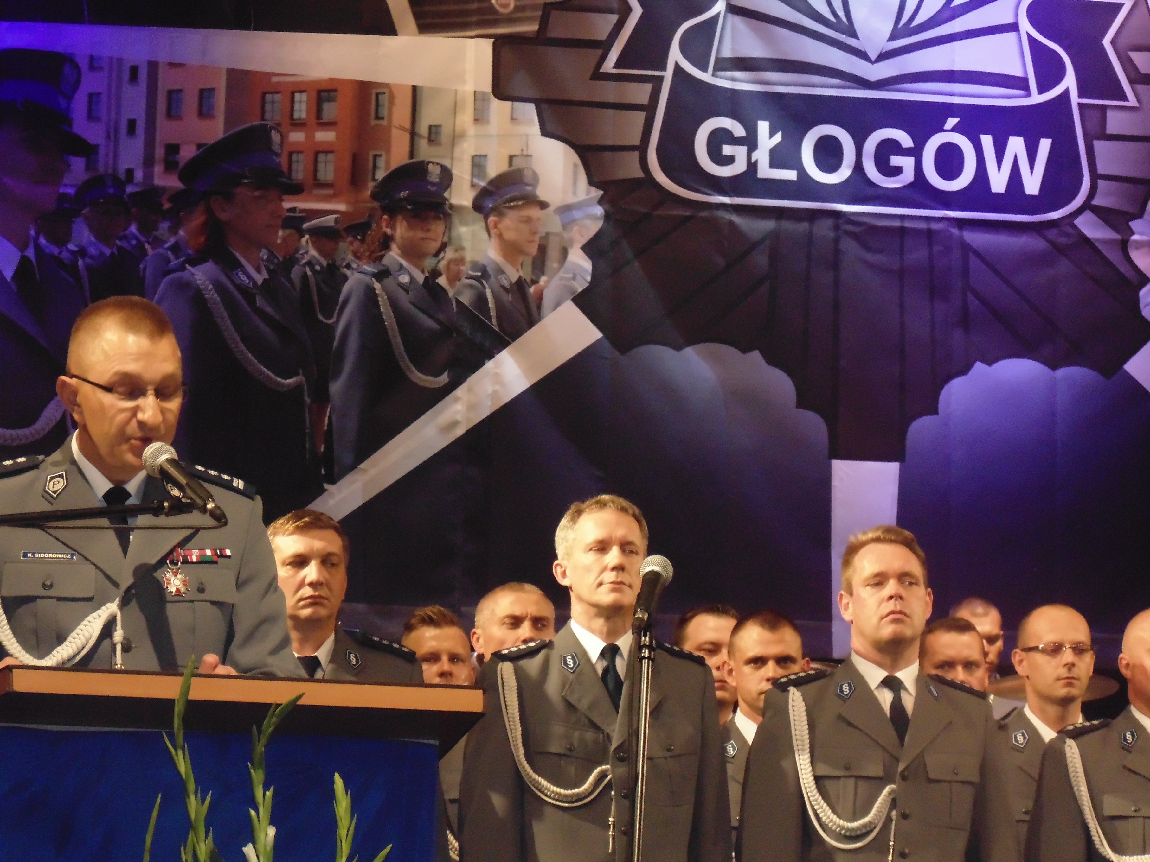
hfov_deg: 12.7
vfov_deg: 9.6
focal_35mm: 155
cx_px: 575
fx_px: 5150
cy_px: 431
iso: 640
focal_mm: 27.8
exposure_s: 1/60
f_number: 5.2
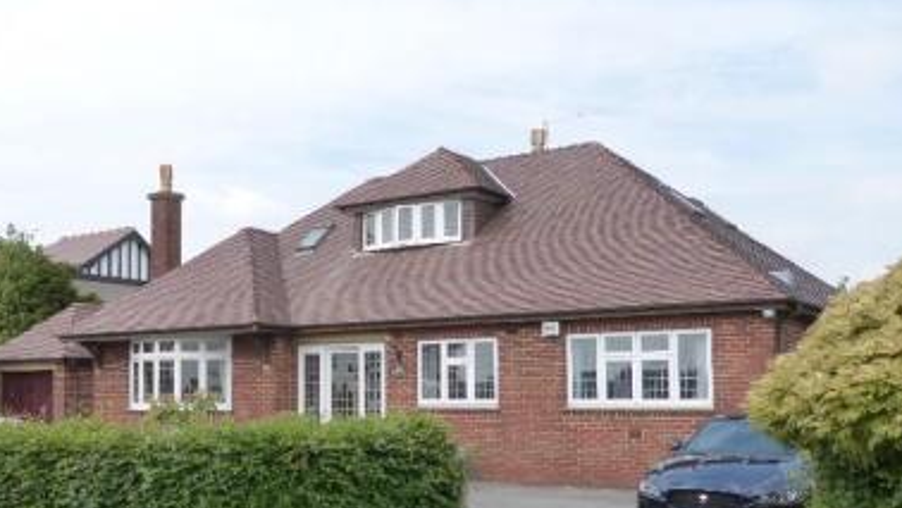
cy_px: 342
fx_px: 1005
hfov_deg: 47.1
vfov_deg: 28.2
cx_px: 261
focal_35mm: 42
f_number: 3.2
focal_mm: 4.5
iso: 160
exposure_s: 1/1300
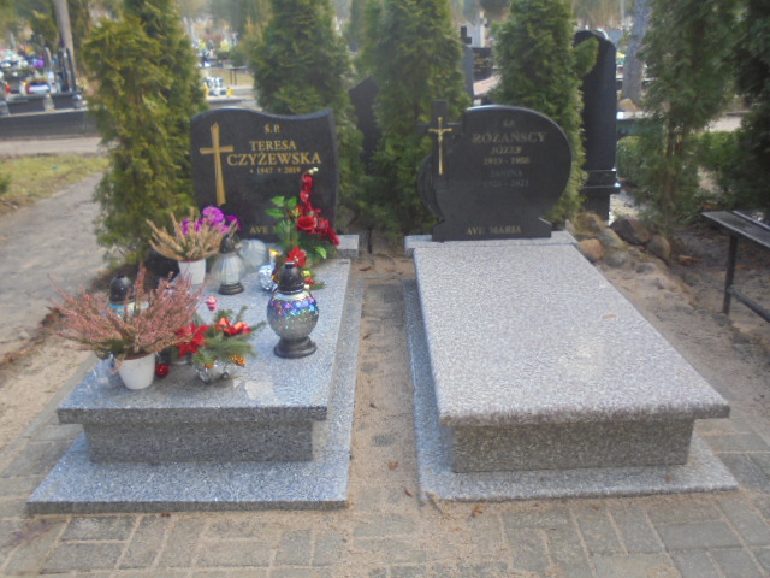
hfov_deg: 61.7
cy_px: 289
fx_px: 645
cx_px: 385
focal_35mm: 29
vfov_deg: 48.2
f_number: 3.7
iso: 100
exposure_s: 1/50
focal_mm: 5.3
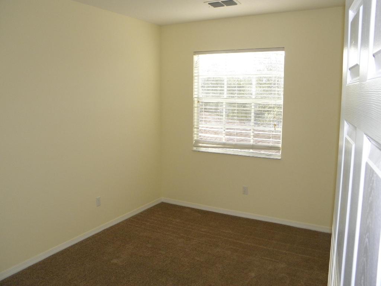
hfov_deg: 61.7
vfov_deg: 48.2
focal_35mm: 29
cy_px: 143
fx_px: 319
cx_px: 190
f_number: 3.5
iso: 200
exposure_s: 1/320
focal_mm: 5.2
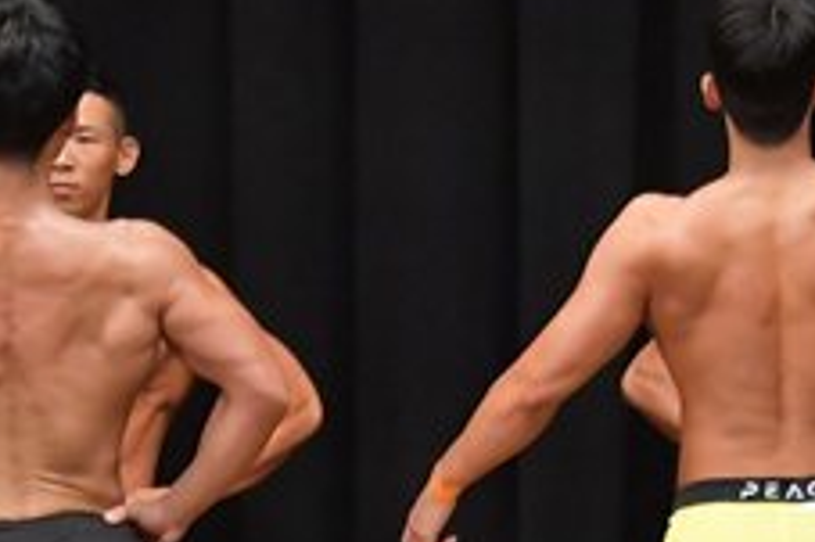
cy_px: 711
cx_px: -48
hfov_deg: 3.5
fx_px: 13460
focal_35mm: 595
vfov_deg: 2.3
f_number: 5.6
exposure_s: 1/400
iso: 6400
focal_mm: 116
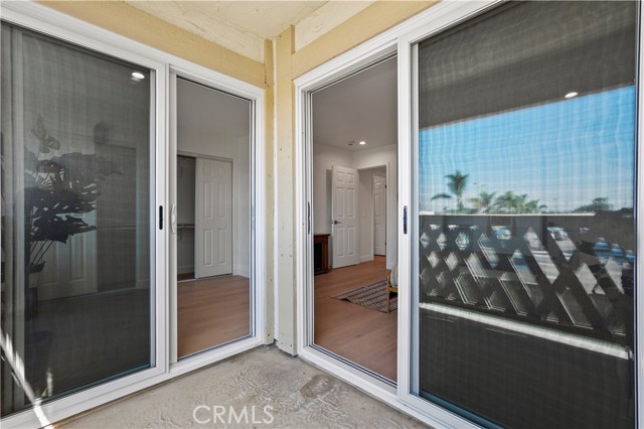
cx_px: 322
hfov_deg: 100.4
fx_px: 268
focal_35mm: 15
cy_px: 214
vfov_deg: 77.3
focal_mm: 15
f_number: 9
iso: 250
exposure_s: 1/13
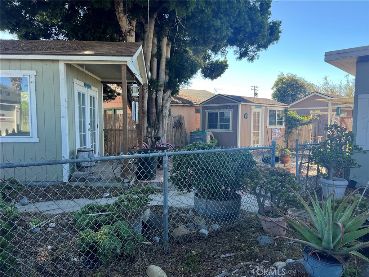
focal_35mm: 26
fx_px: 277
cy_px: 138
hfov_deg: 67.3
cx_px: 184
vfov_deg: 53.1
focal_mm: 5.7
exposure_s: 1/611
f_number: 1.5
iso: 50
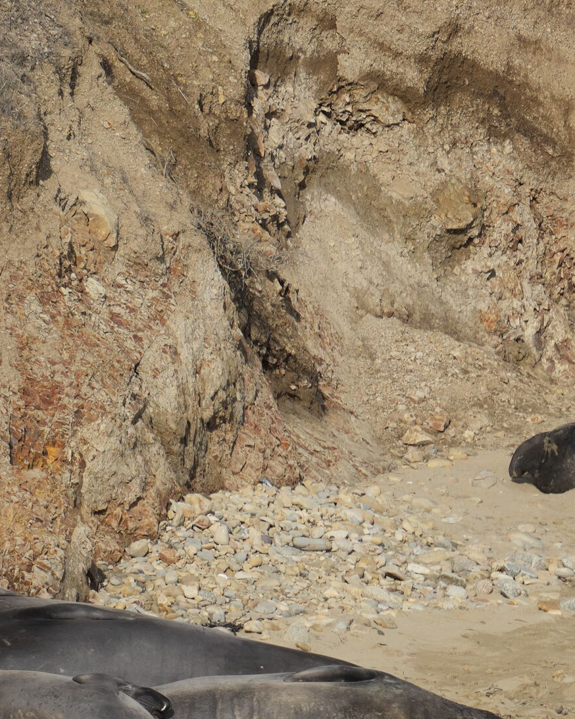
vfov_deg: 0.9
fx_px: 47360
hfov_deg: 0.7
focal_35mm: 2227
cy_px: 769
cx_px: 797
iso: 200
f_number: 5.6
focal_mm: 600
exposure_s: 1/1000
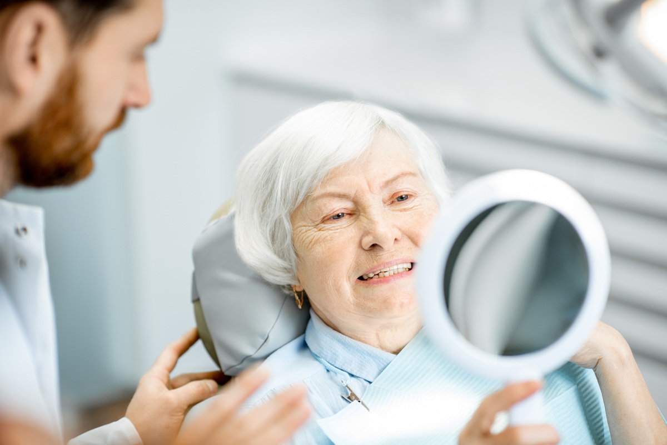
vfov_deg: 16.1
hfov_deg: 23.9
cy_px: 222
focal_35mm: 85
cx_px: 334
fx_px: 1575
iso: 250
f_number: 2.2
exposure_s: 1/200
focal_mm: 85
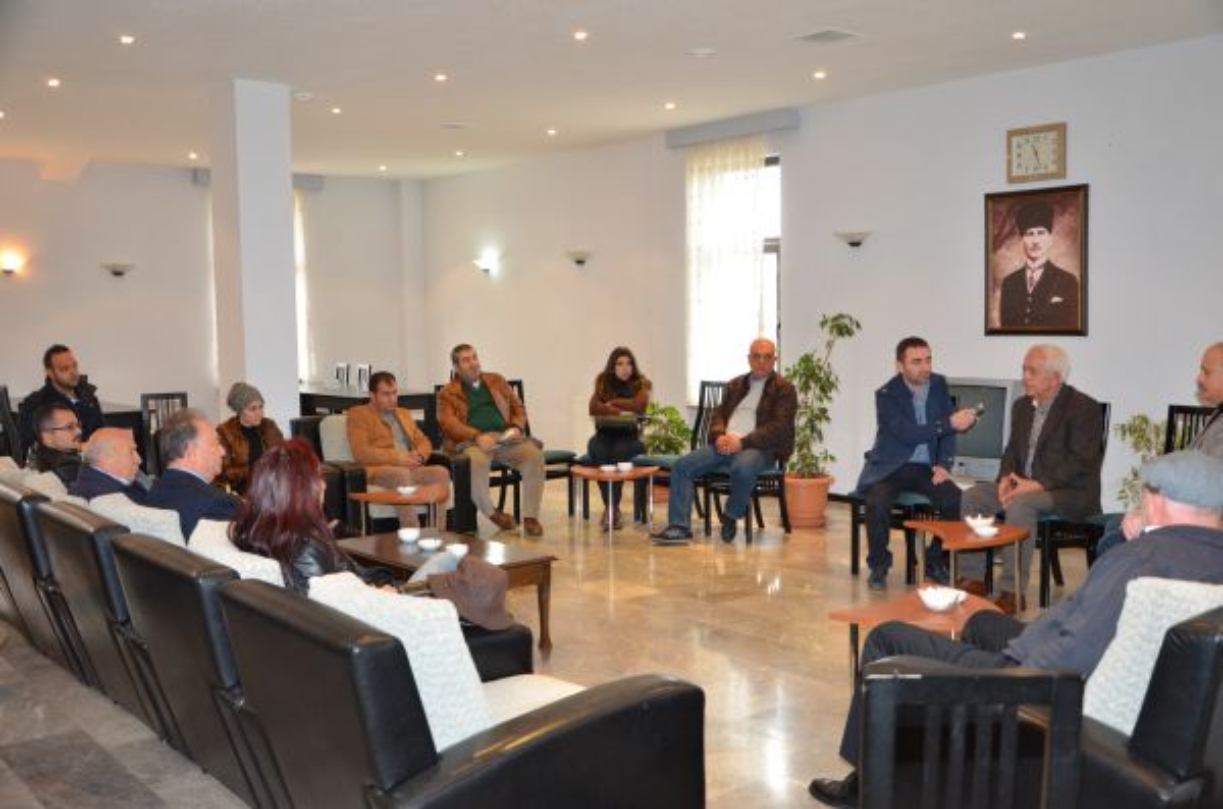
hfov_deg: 53.2
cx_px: 612
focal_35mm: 36
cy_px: 404
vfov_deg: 36.7
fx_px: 1220
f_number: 4
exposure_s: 1/60
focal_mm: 24
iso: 800
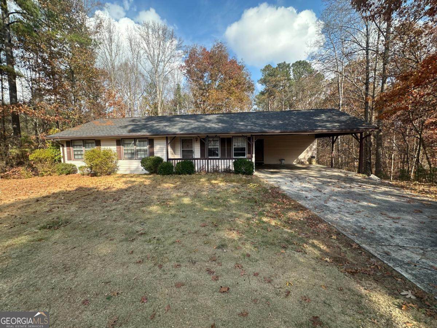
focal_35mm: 14
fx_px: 177
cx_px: 218
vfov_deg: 85.7
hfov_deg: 102.1
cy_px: 164
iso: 40
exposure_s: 1/479
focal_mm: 2.22
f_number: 2.2
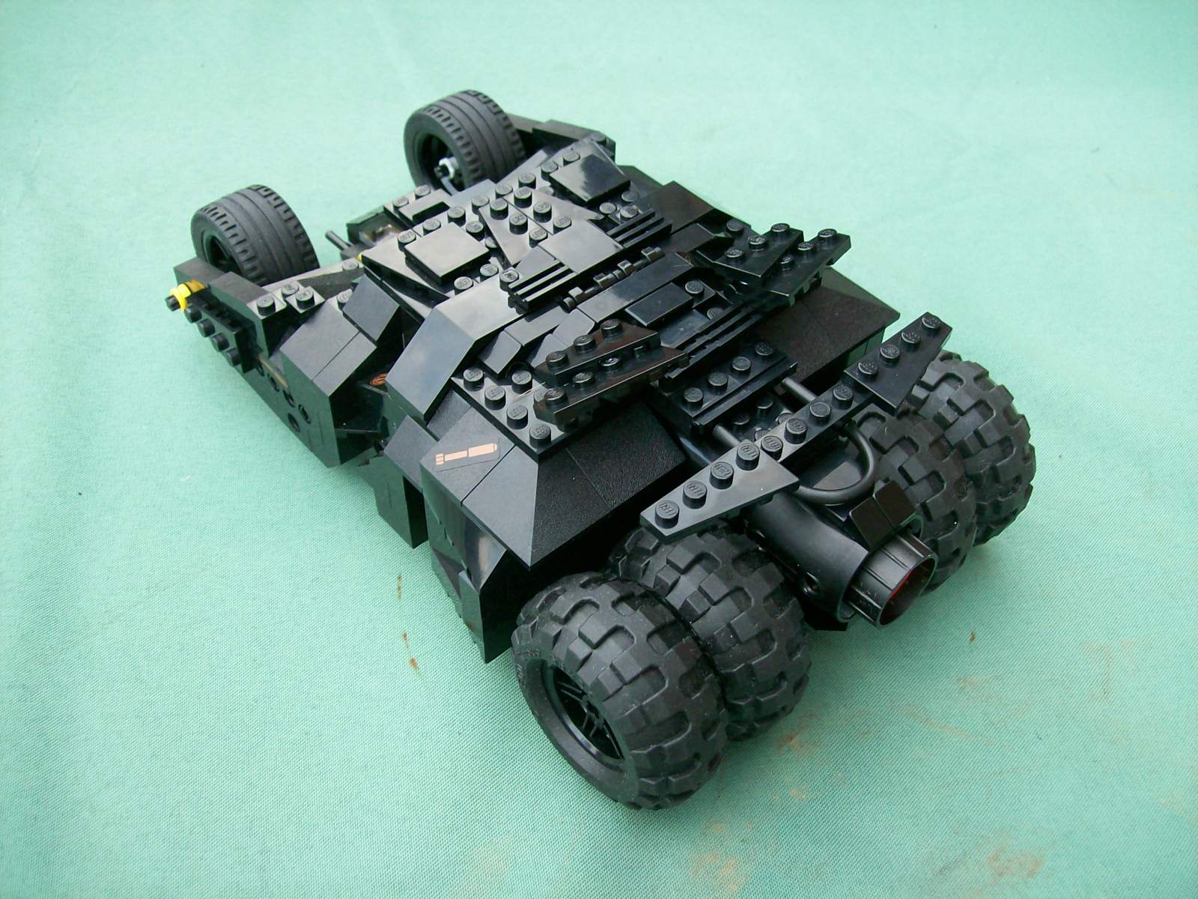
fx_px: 1246
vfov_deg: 39.7
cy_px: 450
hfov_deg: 51.4
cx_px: 599
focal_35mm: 36
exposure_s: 1/66.2
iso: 80
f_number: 2.7
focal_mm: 6
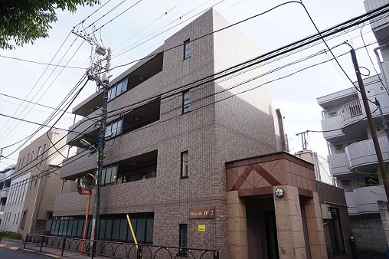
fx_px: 259
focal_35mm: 24
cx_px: 194
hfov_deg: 73.8
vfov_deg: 53.1
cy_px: 130
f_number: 9
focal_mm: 16
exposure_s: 1/80
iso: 100
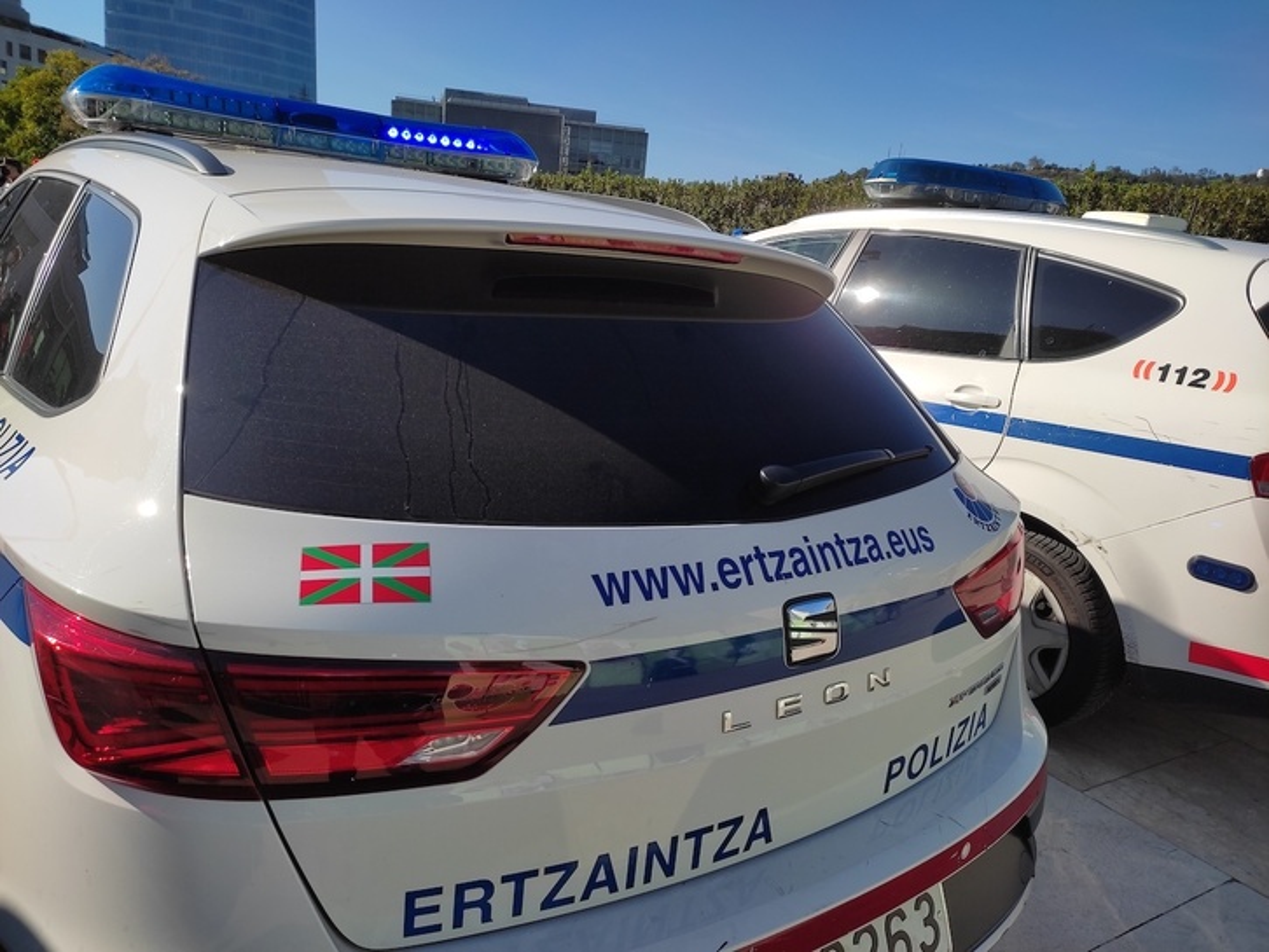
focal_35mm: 26
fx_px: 953
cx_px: 634
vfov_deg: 53.1
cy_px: 476
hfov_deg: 67.3
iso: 100
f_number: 1.79
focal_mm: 4.74
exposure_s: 1/1955
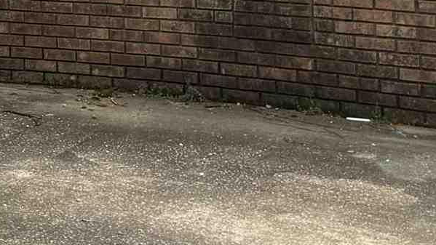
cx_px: -63
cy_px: -319
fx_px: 1549
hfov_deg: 15.5
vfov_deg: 8.4
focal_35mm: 134
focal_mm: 6.86
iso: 80
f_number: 1.78
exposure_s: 1/1980
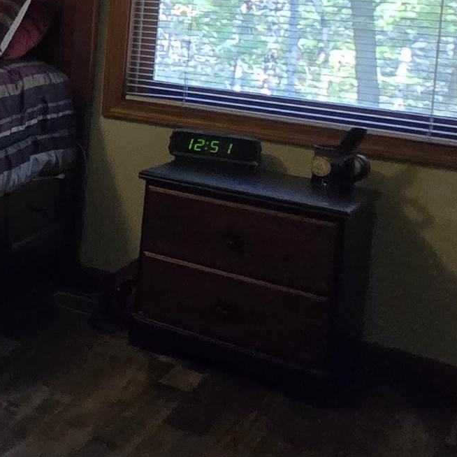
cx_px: -533
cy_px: -28
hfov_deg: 17.4
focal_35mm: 54
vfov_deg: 29.0
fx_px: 807
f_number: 2.2
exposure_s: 1/60
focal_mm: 2.2
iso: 500
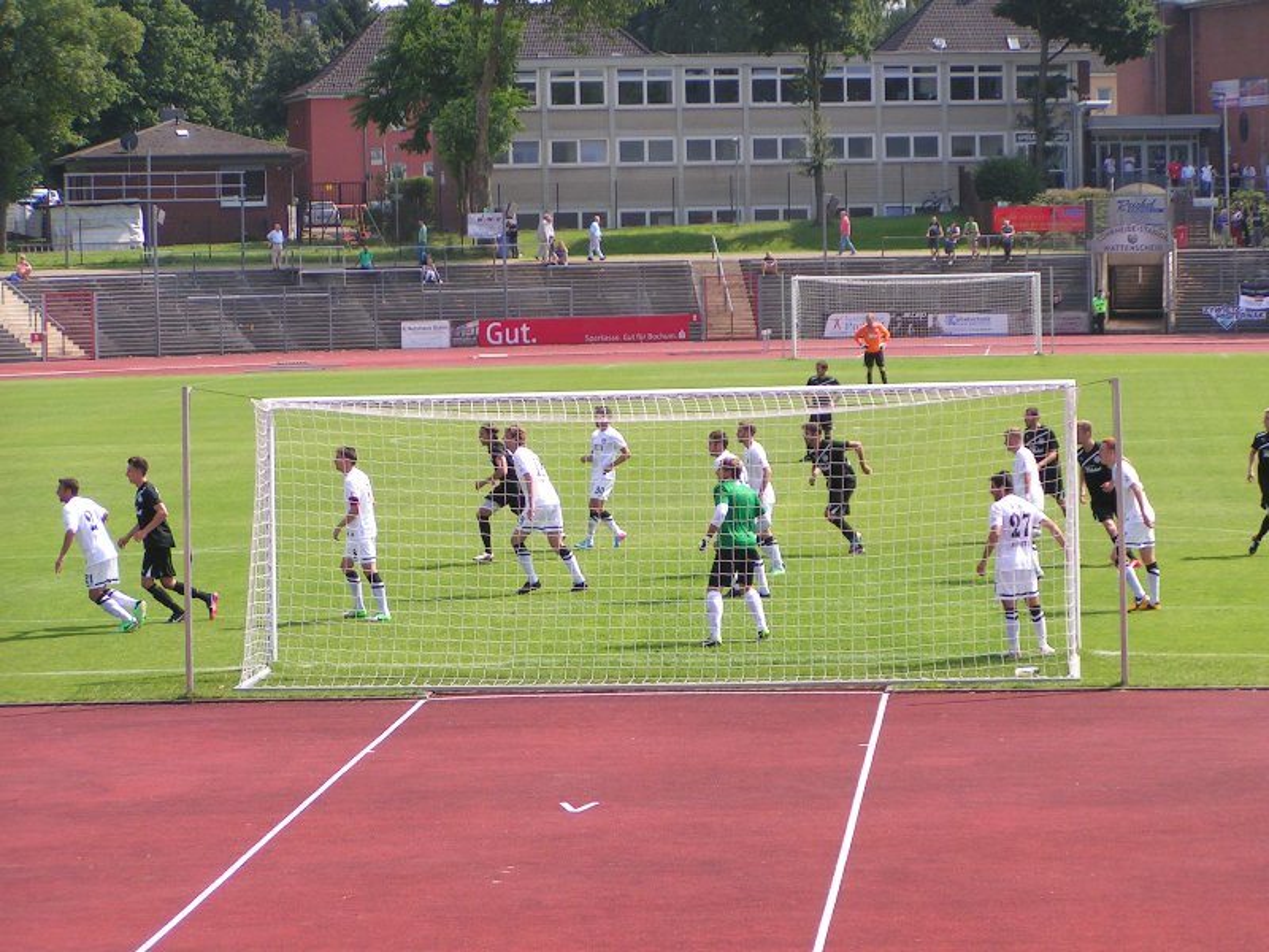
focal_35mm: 131
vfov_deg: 11.3
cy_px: 476
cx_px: 634
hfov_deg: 15.1
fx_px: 4802
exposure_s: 1/500
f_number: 3.5
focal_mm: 20
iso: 50
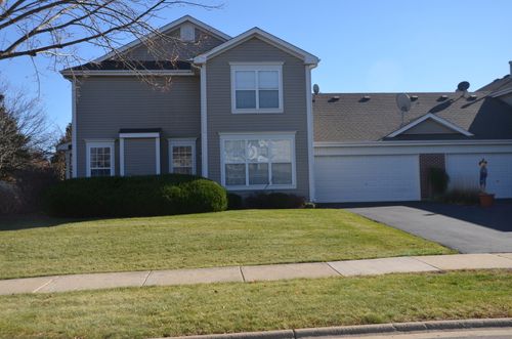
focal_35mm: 42
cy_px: 170
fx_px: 596
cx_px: 256
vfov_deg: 31.7
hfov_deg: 46.5
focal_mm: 28
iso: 100
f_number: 7.1
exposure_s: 1/250
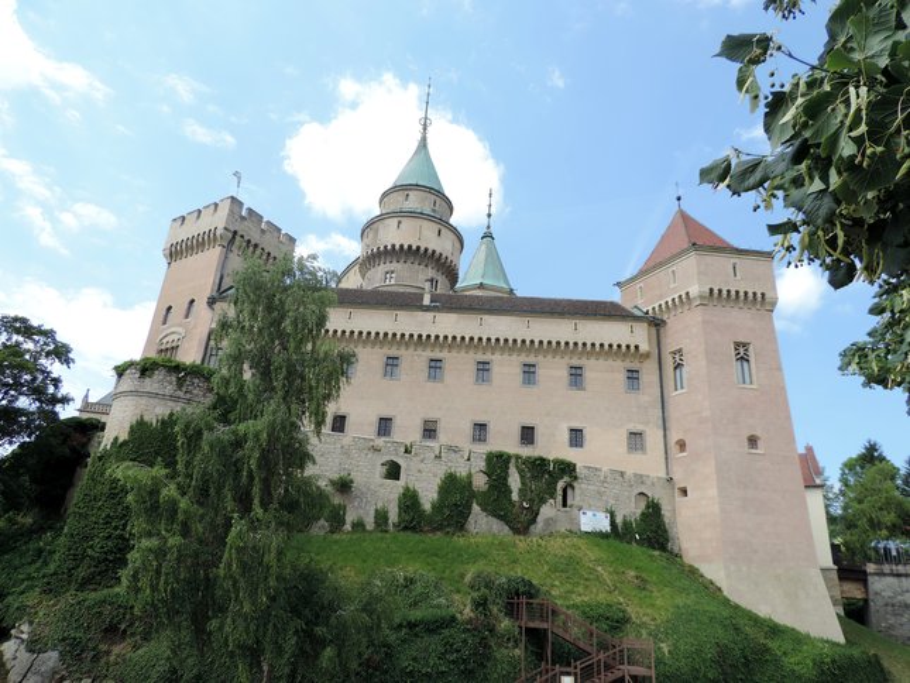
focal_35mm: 24
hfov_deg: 71.6
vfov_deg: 56.8
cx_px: 455
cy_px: 342
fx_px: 631
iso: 80
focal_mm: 4.3
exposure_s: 1/640
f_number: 3
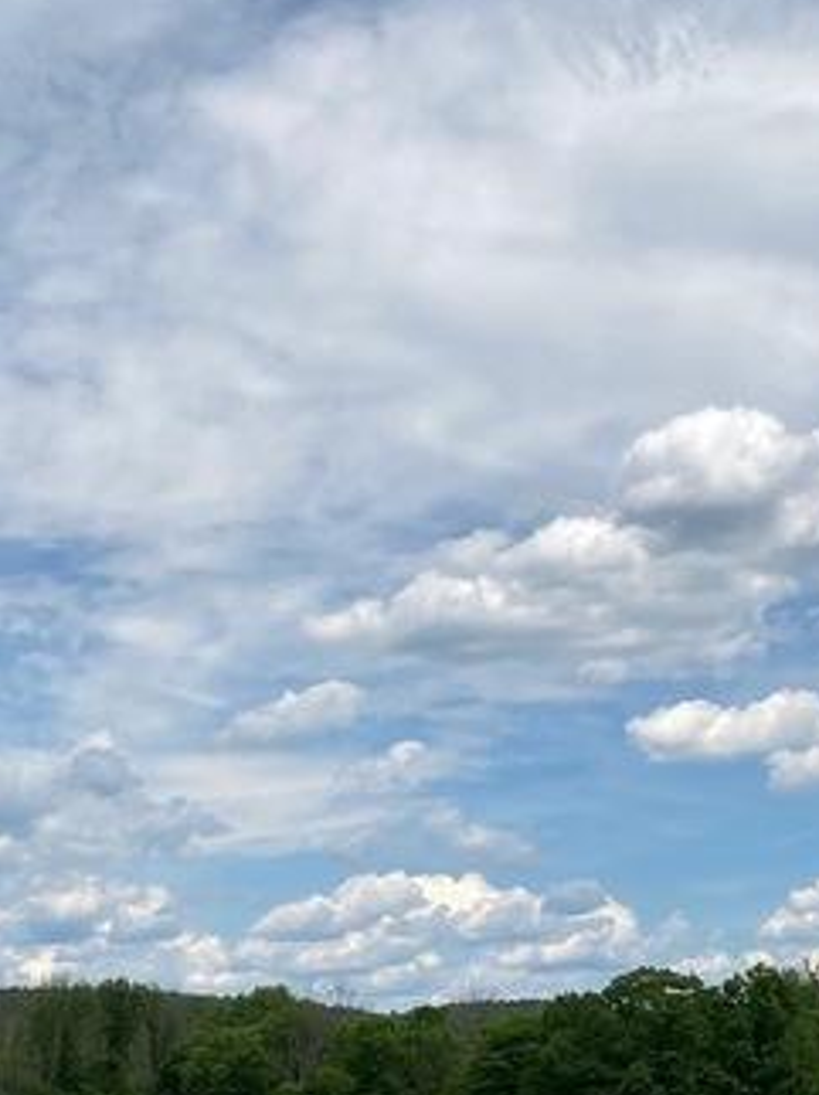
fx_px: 2748
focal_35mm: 87
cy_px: 1088
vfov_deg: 21.7
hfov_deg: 16.8
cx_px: 119
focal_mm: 3.99
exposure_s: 1/3745
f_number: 1.8
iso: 25
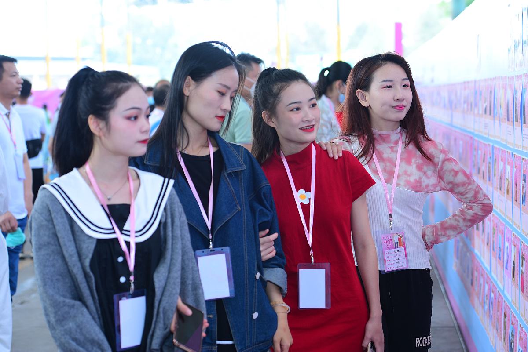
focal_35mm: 70
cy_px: 176
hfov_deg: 28.8
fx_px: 1027
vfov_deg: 19.5
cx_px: 264
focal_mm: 70
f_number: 4
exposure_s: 1/125
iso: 250
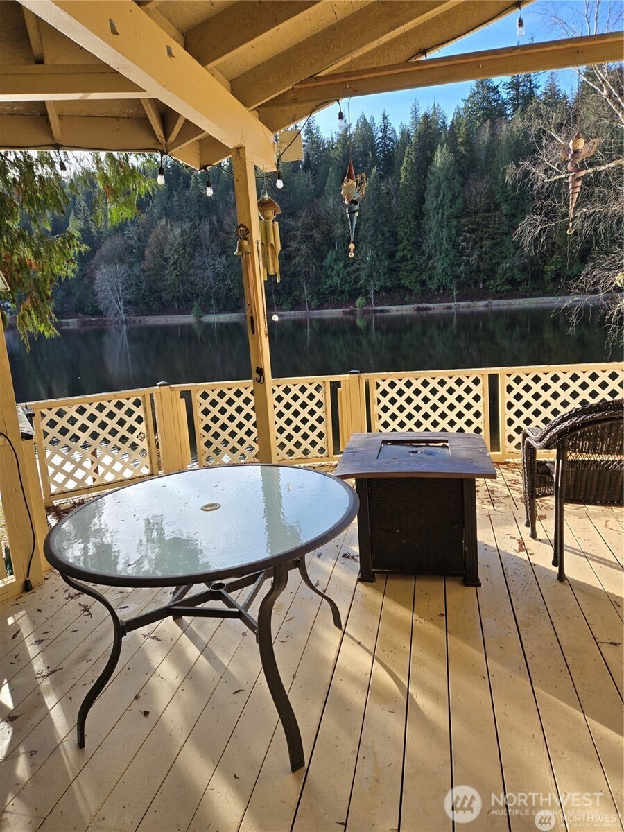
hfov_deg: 58.9
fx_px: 553
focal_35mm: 23
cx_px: 312
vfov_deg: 73.9
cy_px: 416
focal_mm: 5.4
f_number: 1.8
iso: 25
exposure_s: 1/511
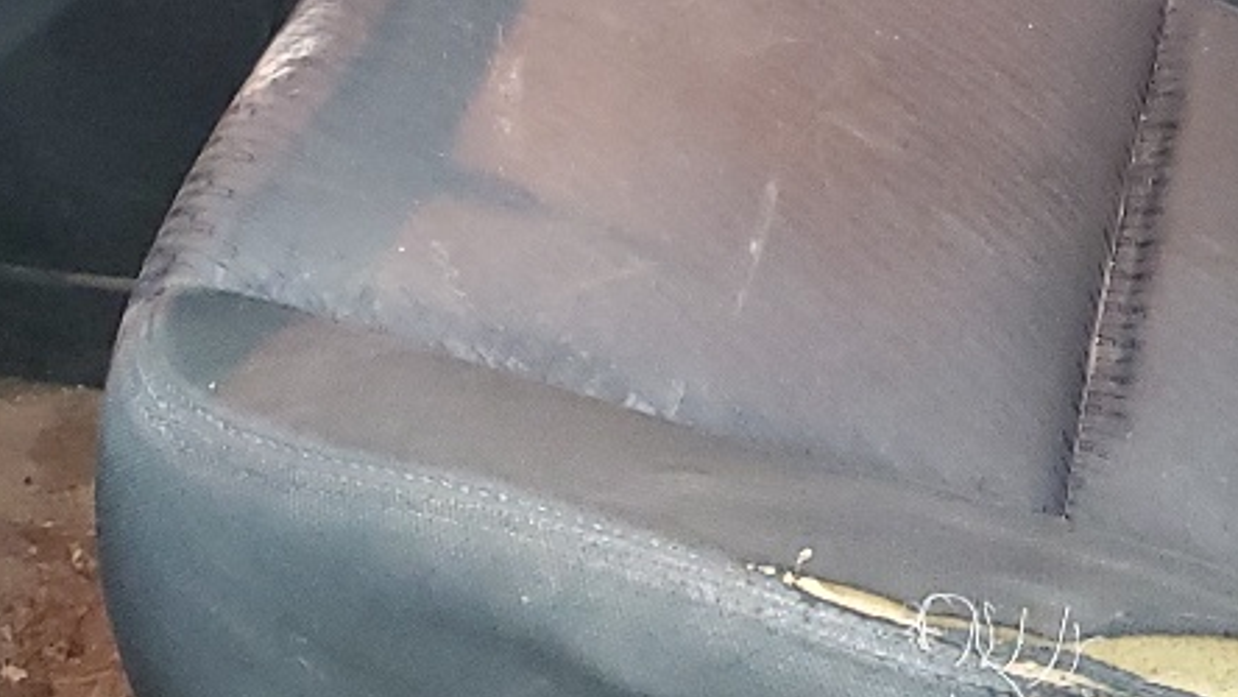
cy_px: -385
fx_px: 3349
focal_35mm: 102
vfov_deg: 11.3
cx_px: 809
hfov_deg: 20.9
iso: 352
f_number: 1.5
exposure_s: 1/15
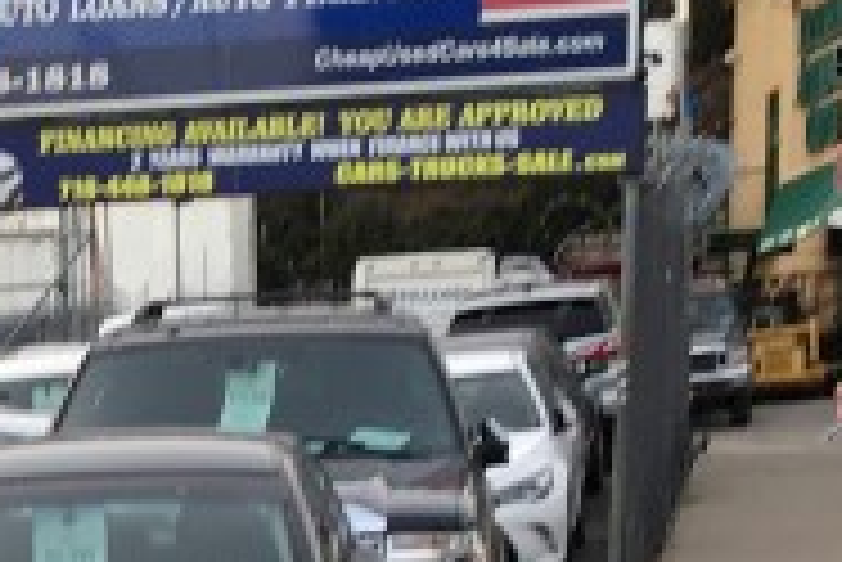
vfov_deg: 7.8
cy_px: 1304
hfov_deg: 11.8
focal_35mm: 165
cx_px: -473
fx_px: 3862
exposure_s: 1/60
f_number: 2.2
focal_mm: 4.15
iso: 25
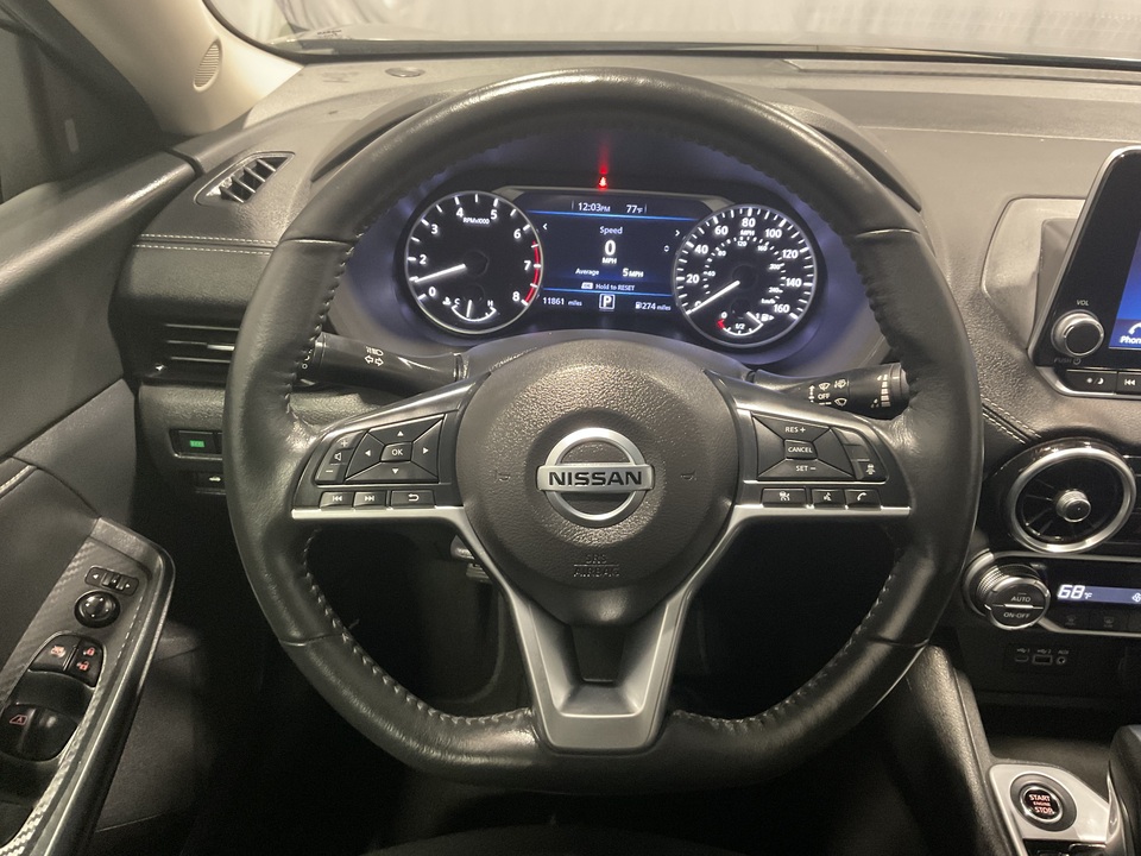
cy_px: 428
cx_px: 570
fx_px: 956
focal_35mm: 29
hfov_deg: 61.7
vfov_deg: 48.2
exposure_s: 1/30
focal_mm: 3
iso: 320
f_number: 1.8
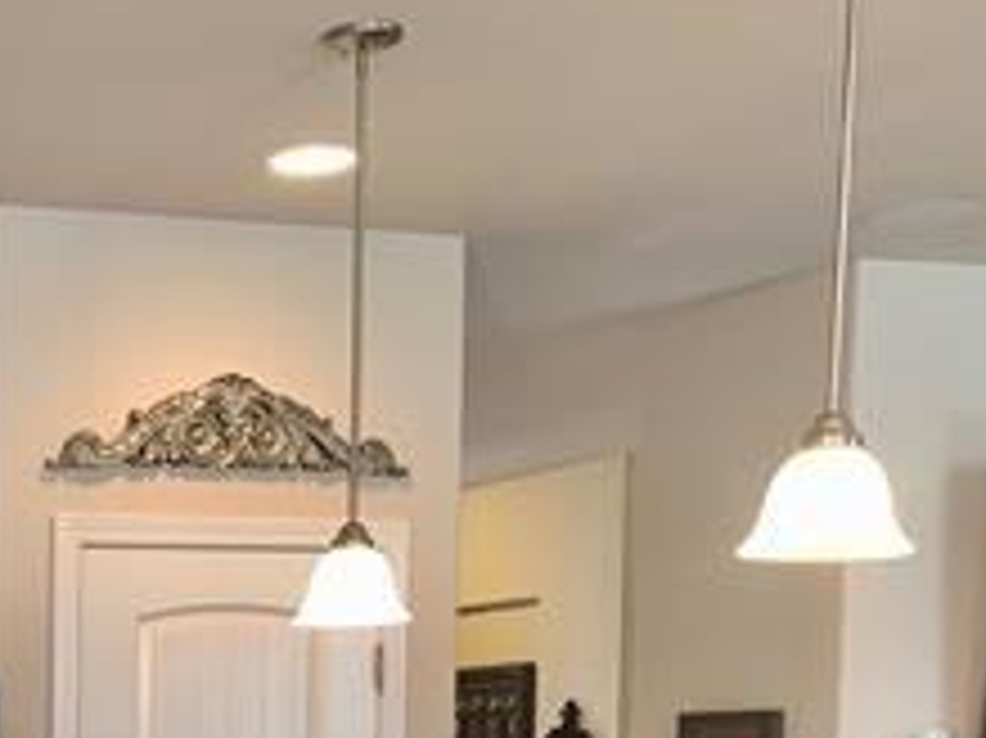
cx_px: -194
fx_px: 2164
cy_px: 1019
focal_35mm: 76
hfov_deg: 23.5
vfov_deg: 17.8
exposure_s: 1/25
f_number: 1.8
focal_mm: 4.25
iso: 50
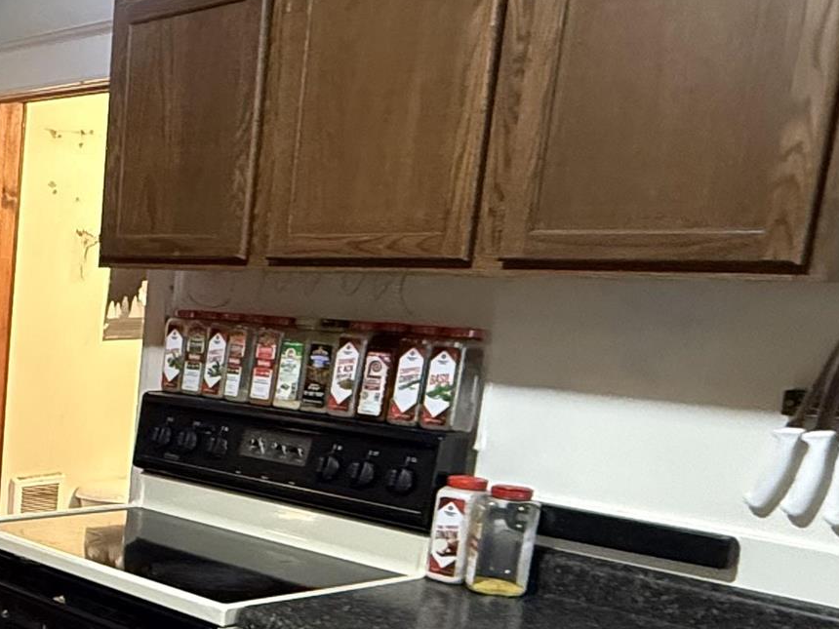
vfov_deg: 28.5
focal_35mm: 50
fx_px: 1212
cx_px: -303
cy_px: 504
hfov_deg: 29.3
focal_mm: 2.22
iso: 800
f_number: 2.2
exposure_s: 1/60
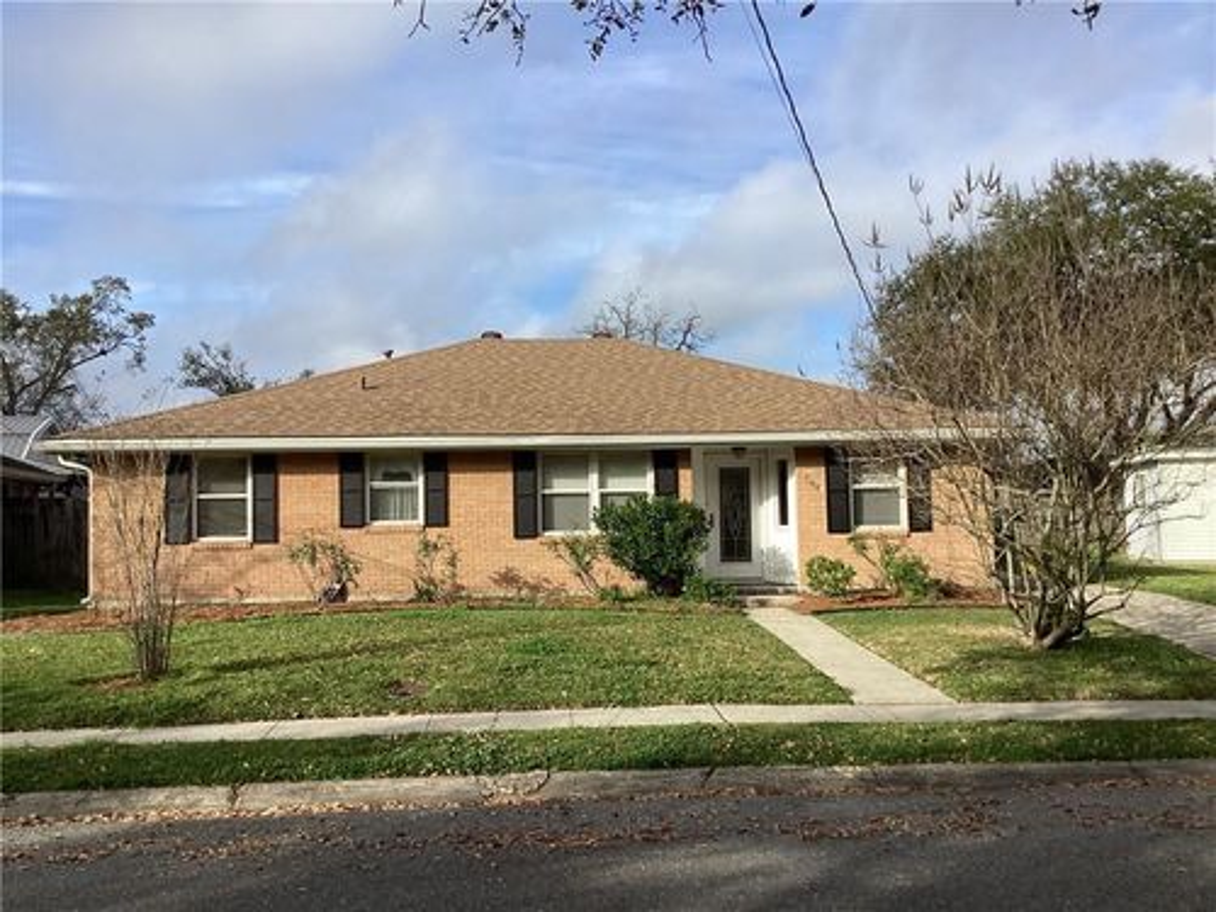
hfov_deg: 58.4
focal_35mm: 31
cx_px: 608
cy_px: 456
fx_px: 1089
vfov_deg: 45.4
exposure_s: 1/1217
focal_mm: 3.3
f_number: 2.4
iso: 25
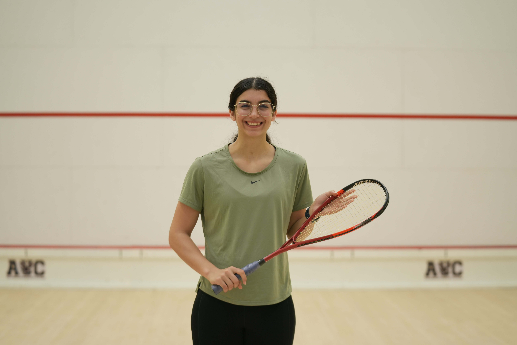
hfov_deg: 28.8
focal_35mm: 70
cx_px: 258
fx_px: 1005
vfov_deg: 19.5
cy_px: 172
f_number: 2.8
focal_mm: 70
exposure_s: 1/30
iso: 200
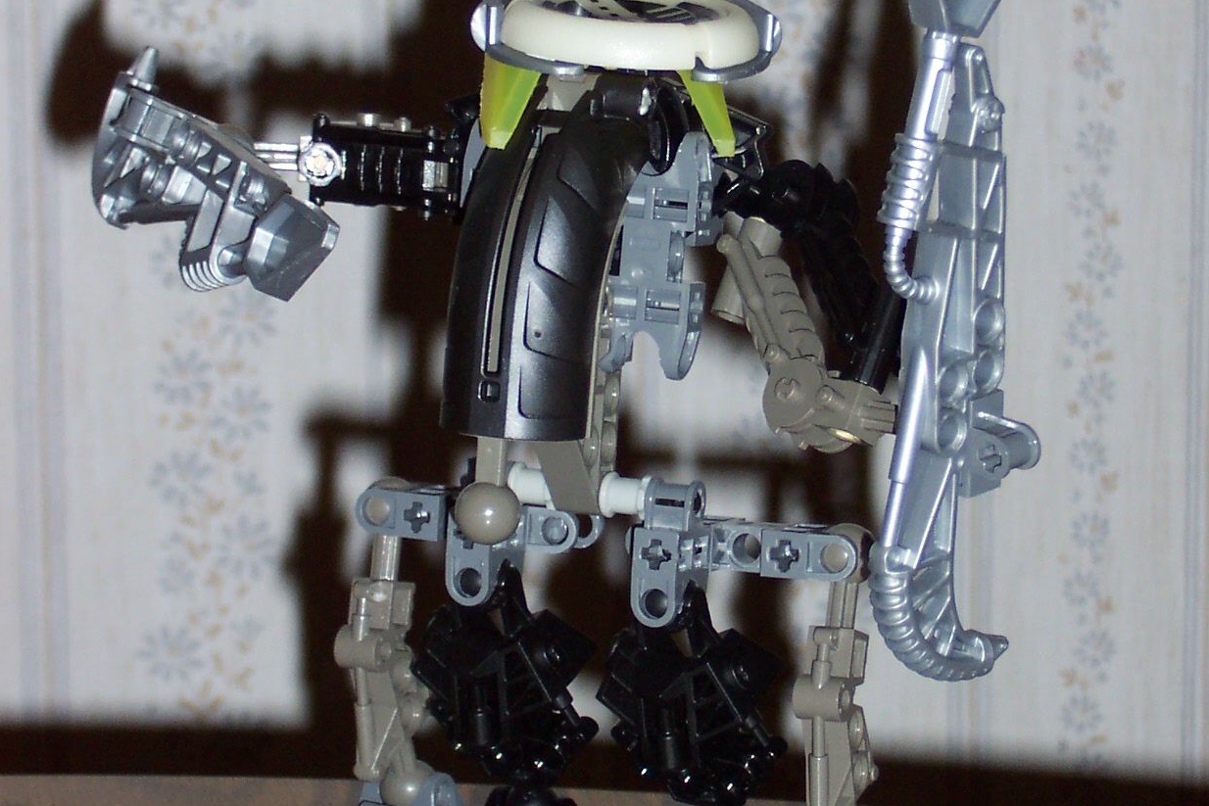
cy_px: 476
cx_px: 606
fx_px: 6045
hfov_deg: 11.4
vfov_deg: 7.6
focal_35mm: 180
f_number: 4.8
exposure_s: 1/125
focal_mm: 20
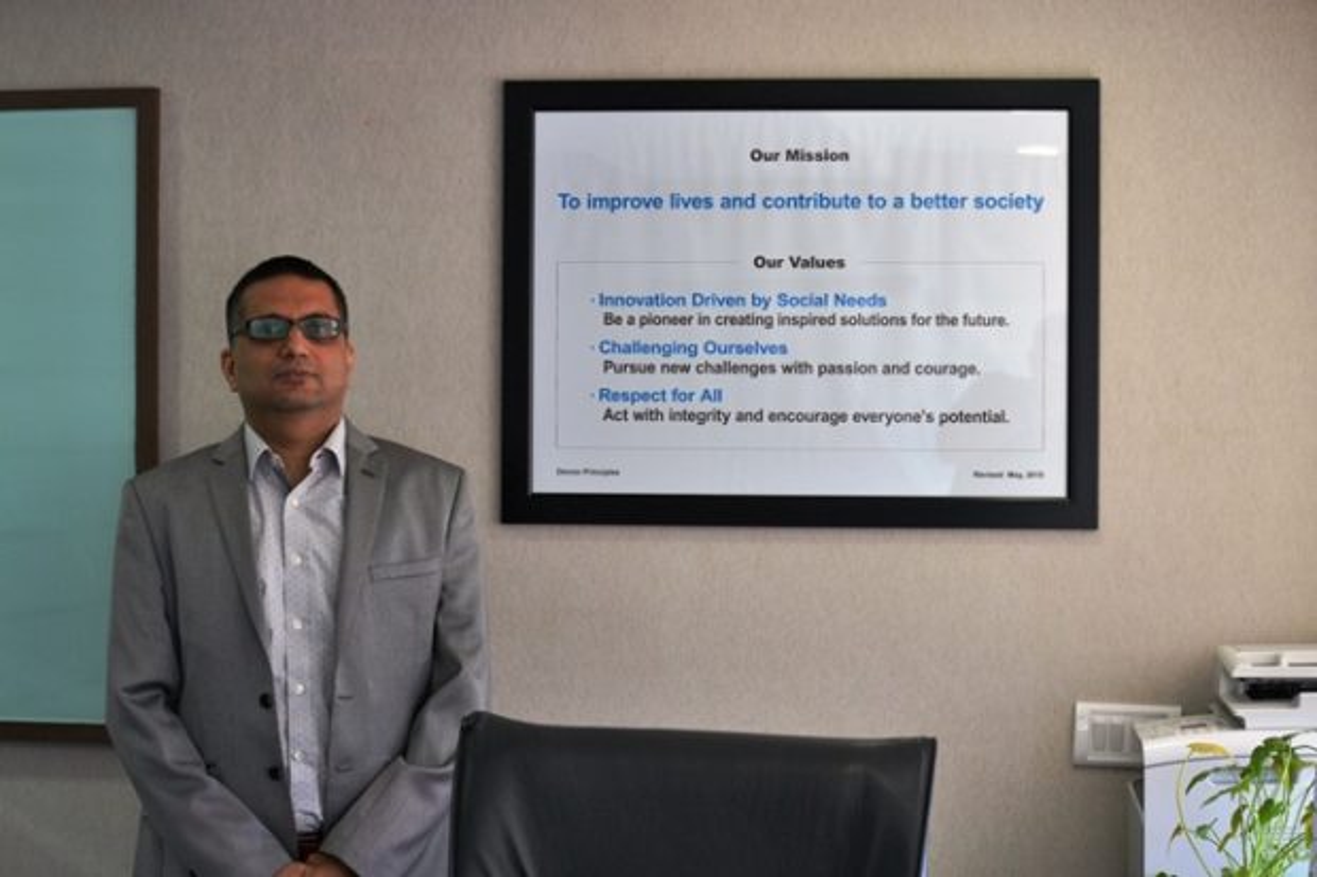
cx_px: 658
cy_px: 438
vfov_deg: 16.5
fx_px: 3017
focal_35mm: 82
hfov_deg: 24.6
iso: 400
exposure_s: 1/50
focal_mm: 55
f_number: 4
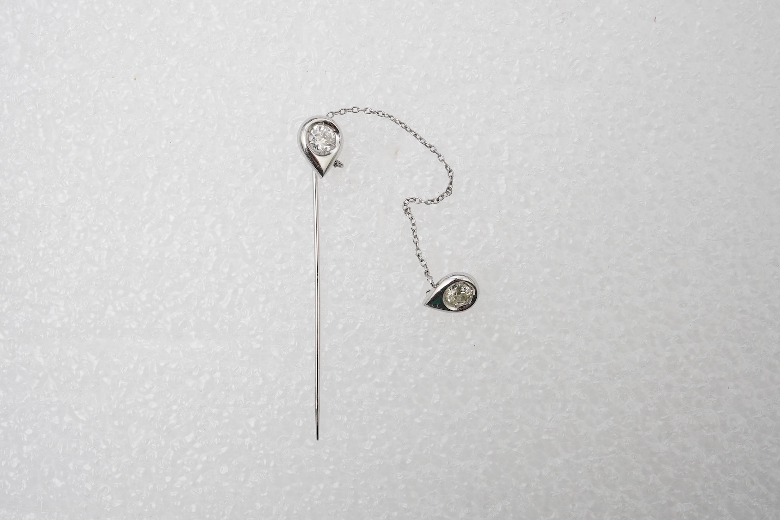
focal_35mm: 45
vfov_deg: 29.9
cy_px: 260
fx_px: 975
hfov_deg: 43.6
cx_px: 390
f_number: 18
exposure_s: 1/125
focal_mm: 30
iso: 400
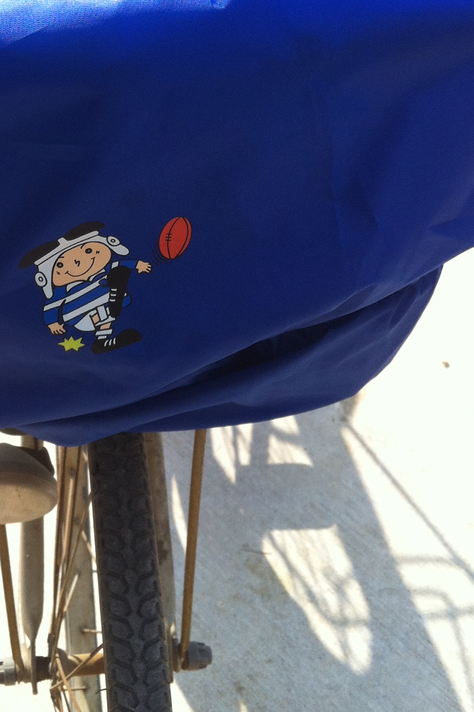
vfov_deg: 30.4
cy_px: 173
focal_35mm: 65
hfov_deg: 20.7
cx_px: 111
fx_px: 1284
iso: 80
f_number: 2.8
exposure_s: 1/331
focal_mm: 3.85
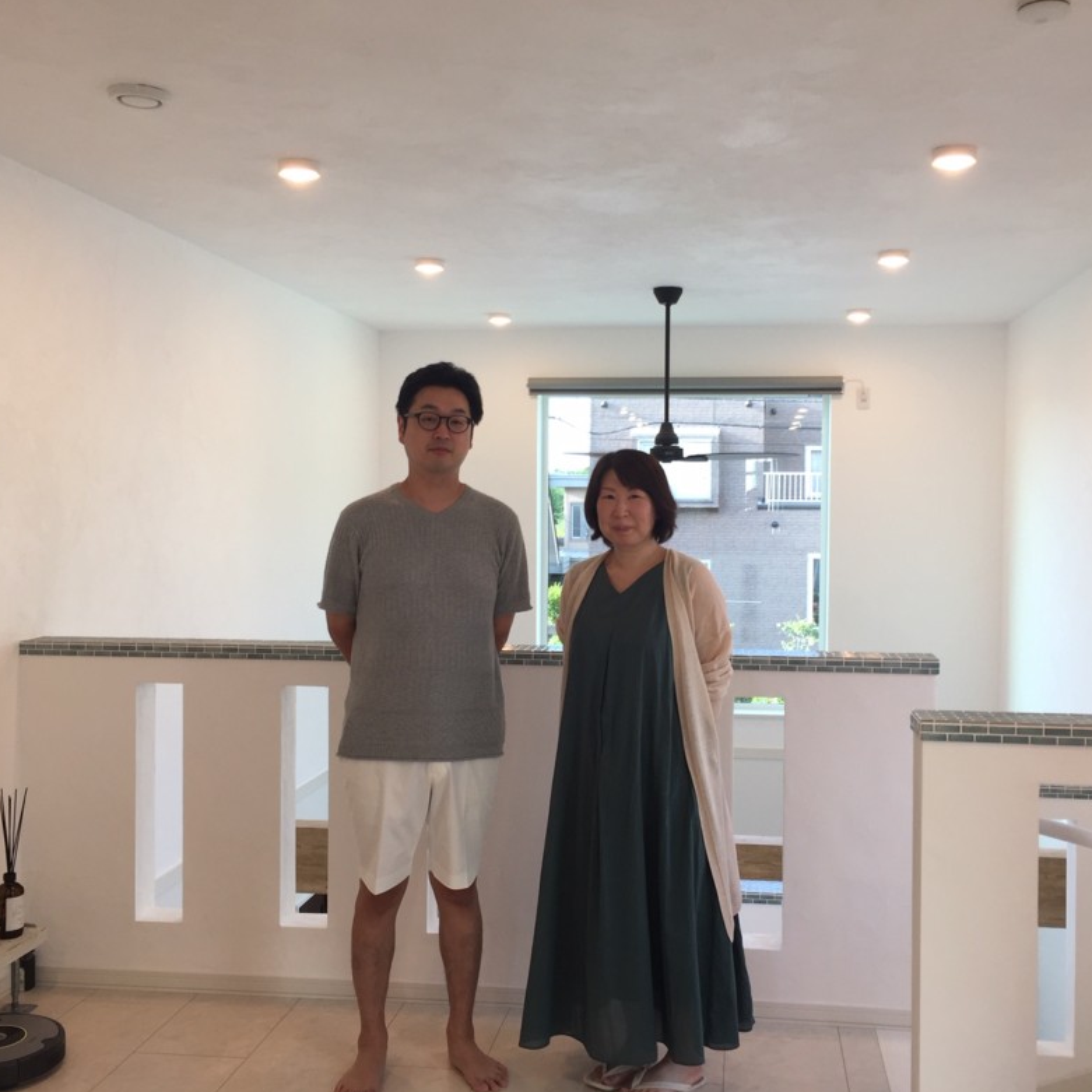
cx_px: 595
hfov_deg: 47.2
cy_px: 551
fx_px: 1249
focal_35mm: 35
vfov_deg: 47.2
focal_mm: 4.15
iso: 32
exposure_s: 1/60
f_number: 2.2
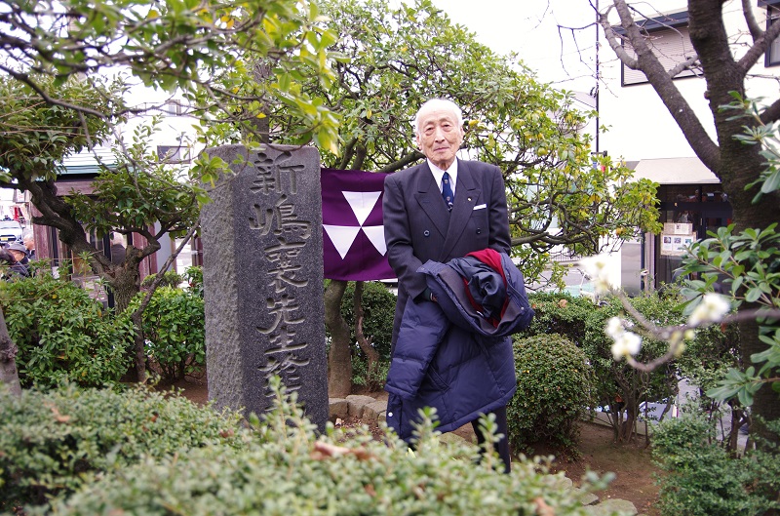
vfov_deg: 41.5
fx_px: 681
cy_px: 258
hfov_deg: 59.6
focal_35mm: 32
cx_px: 390
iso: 100
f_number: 4
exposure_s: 1/50
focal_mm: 21
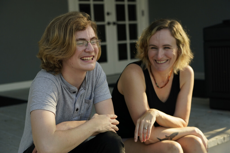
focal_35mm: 59
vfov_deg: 23.0
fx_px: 377
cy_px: 76
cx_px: 115
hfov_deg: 33.9
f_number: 4
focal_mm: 59
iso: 640
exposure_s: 1/2000
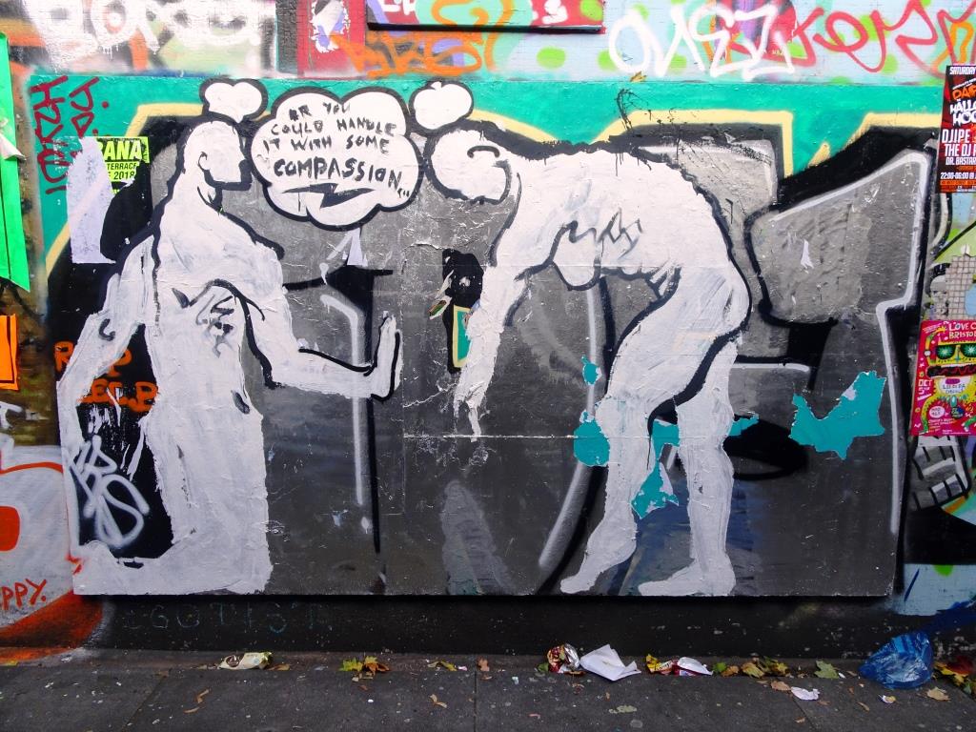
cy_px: 366
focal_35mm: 24
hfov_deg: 71.6
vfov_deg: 56.8
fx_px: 677
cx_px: 488
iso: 80
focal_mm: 4.1
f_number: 3.5
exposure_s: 1/160
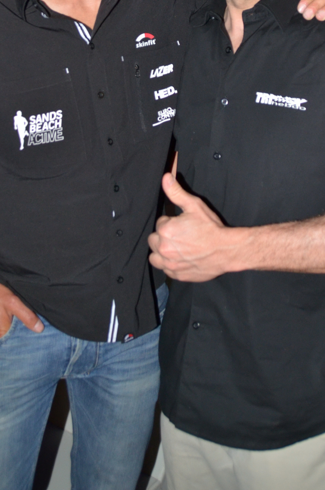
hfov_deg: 26.9
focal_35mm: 50
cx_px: 169
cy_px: 42
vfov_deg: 36.9
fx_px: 680
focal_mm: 18
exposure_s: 1/60
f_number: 3.5
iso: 800
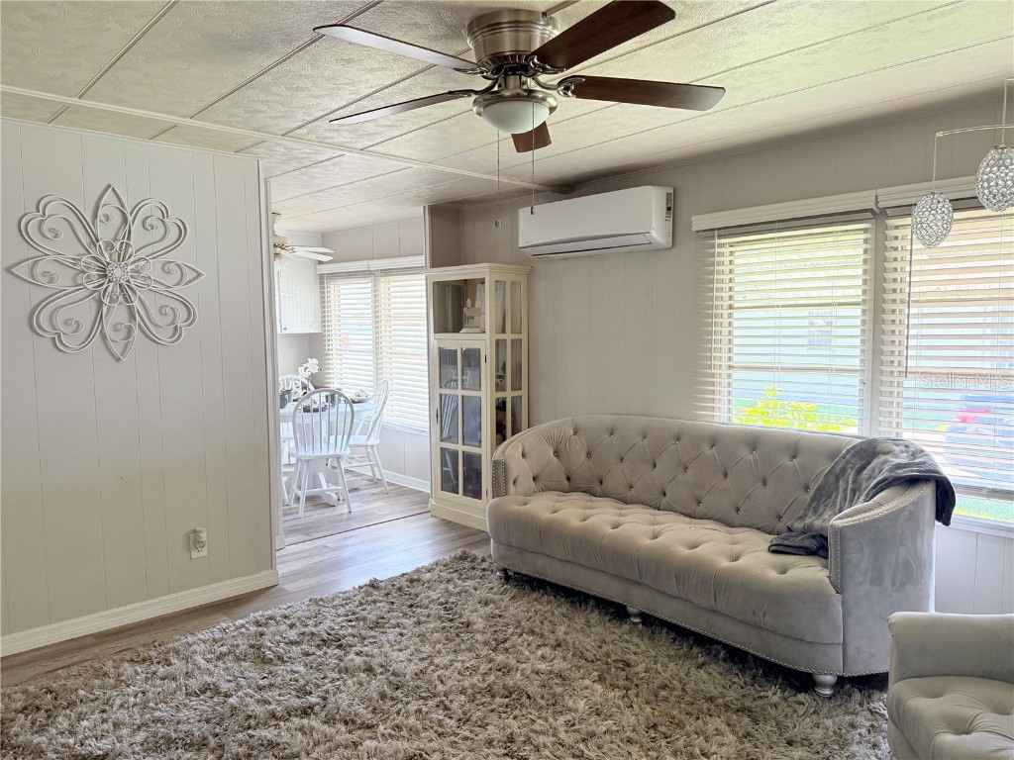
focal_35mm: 24
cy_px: 380
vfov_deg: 56.8
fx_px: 703
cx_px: 507
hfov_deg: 71.6
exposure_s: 1/91
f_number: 1.78
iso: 200
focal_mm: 6.76
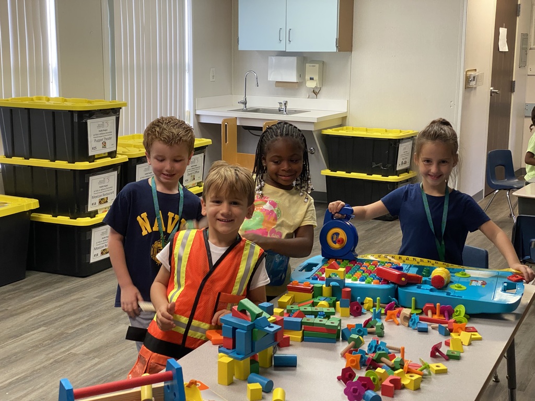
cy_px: 200
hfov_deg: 36.8
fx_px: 804
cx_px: 268
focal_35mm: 52
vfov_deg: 28.0
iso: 125
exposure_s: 1/60
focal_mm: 6
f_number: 2
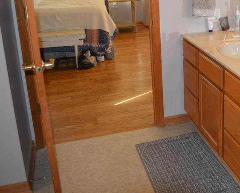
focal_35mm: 46
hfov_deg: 37.9
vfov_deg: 32.2
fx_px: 327
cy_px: 48
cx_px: 211
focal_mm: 18
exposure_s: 1/60
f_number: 3.5
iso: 560
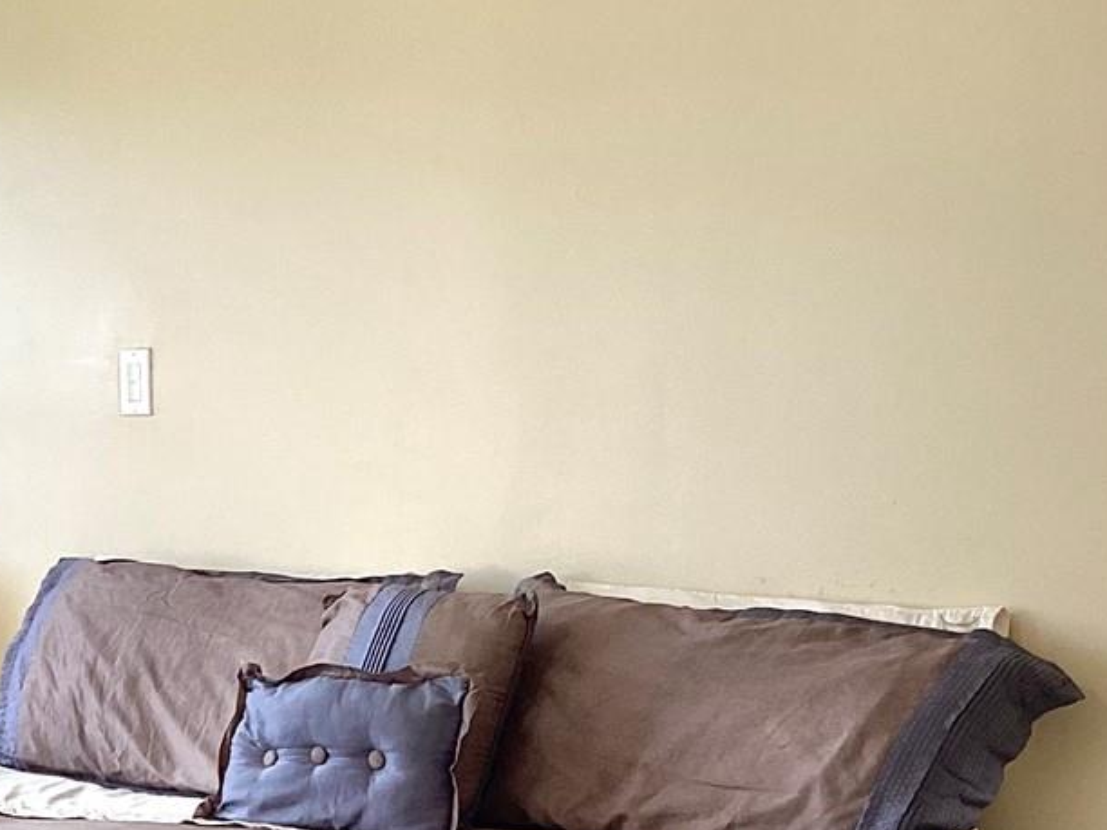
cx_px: 291
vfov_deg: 17.6
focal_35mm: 81
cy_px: 895
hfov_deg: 23.9
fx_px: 2590
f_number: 2.4
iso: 80
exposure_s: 1/100
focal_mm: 3.3
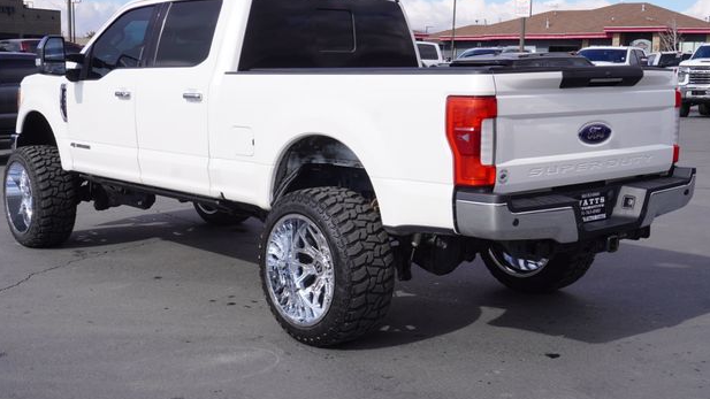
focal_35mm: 51
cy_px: 184
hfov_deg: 40.9
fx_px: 952
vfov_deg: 23.7
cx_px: 346
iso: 100
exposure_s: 1/160
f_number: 11
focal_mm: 31
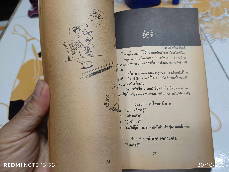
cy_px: 78
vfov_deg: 51.3
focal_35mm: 27
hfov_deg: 65.2
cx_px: 124
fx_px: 179
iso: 1166
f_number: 1.7
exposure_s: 1/33.3
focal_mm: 5.31
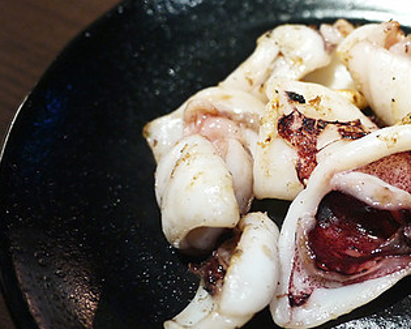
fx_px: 633
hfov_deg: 34.2
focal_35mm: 52
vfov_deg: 29.1
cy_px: 176
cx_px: 363
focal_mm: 14
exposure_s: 1/13
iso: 800
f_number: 2.5
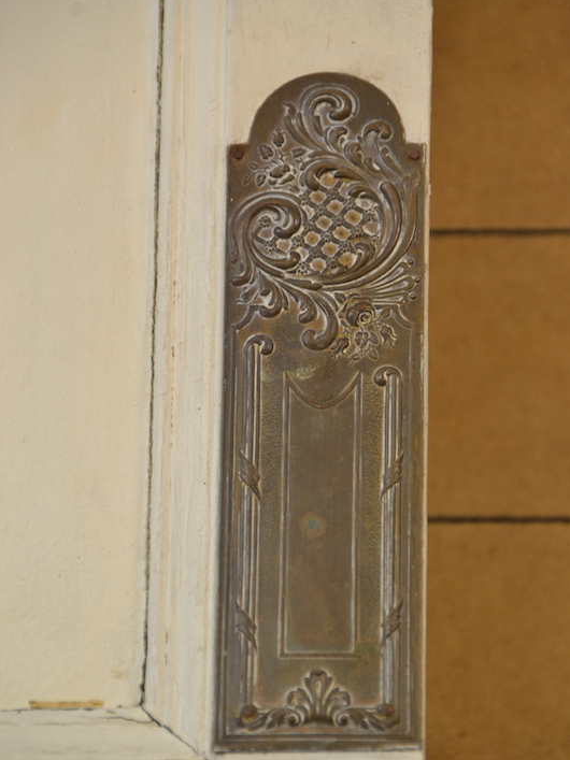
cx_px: 286
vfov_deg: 4.9
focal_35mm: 408
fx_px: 8960
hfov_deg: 3.6
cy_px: 400
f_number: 6.3
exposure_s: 1/10
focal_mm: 250
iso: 400
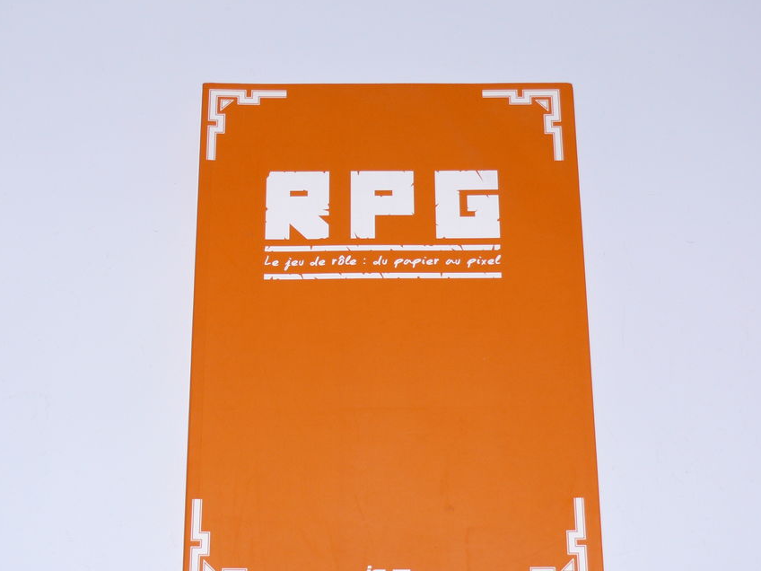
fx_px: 1737
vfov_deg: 18.7
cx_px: 372
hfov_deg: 24.7
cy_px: 297
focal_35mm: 79
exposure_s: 1/30
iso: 100
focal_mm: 11.6
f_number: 3.2
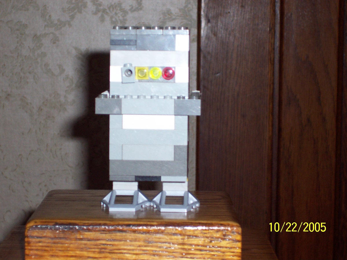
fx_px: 1113
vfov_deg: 13.3
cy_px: 130
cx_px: 174
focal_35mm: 111
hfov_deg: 17.7
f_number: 4.8
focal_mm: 16.8
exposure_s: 1/90
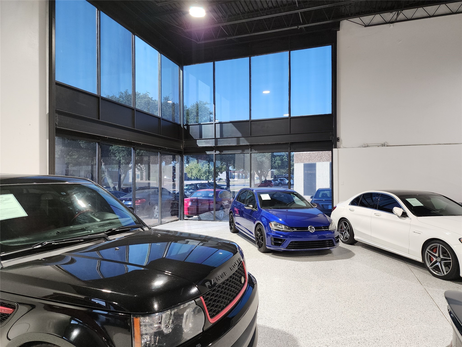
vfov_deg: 58.9
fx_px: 307
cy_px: 174
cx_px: 231
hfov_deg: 73.9
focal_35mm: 23
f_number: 1.8
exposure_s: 1/120
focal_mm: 6.4
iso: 200
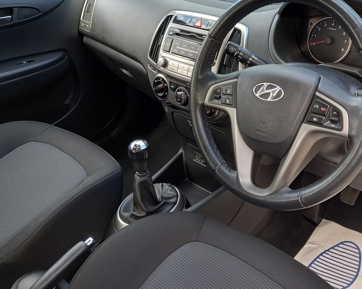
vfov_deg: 37.3
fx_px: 418
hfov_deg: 46.1
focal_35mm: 39
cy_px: 73
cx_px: 242
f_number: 2
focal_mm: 4.6
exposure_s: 1/50
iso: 80
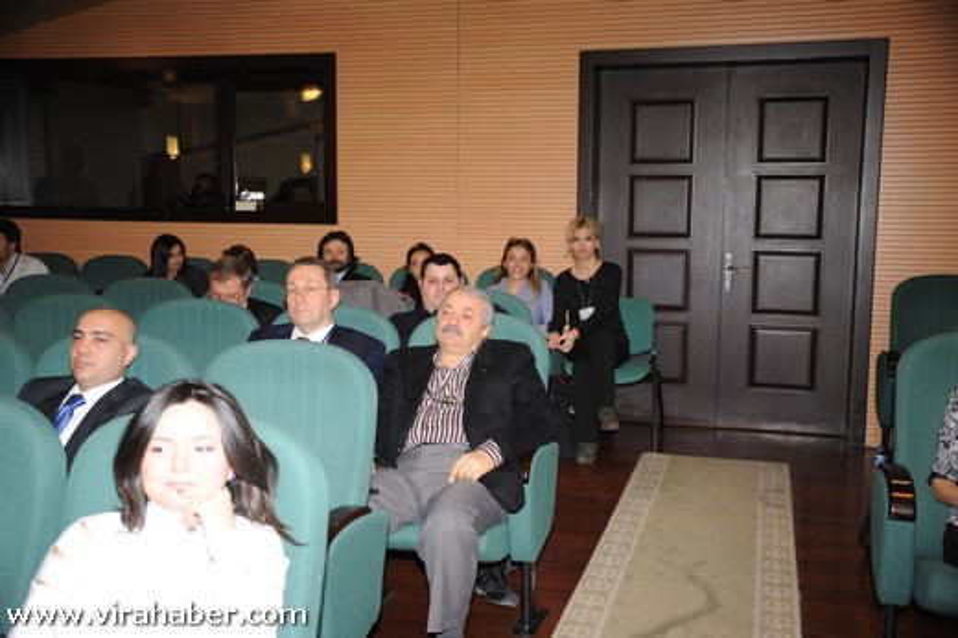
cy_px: 319
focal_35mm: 40
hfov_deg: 48.5
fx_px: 1064
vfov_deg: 33.4
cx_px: 479
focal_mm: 40
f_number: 4
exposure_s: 1/60
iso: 800
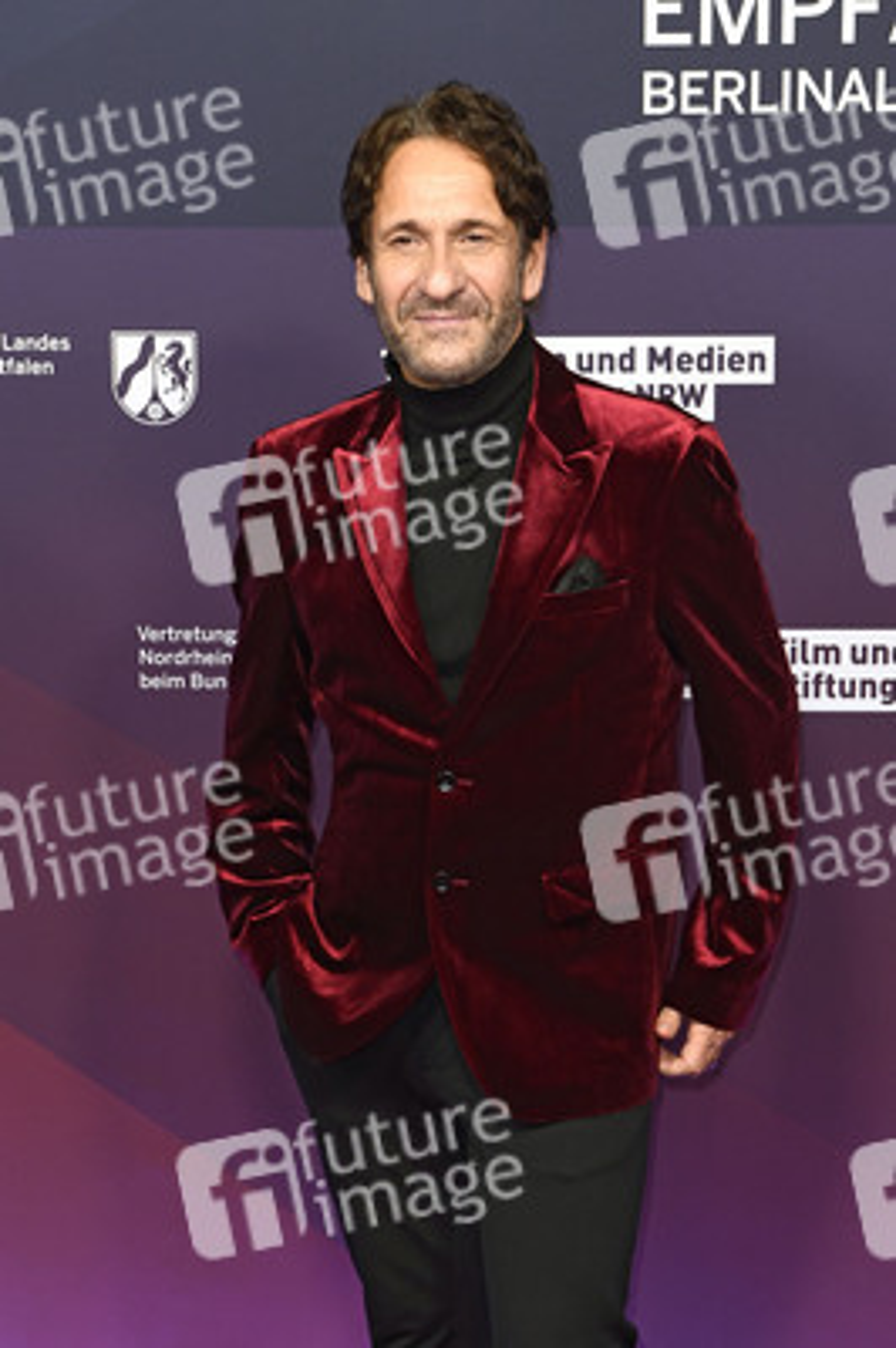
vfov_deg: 32.4
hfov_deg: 21.9
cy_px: 674
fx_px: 2319
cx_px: 448
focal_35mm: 62
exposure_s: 1/200
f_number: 5
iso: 800
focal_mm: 62
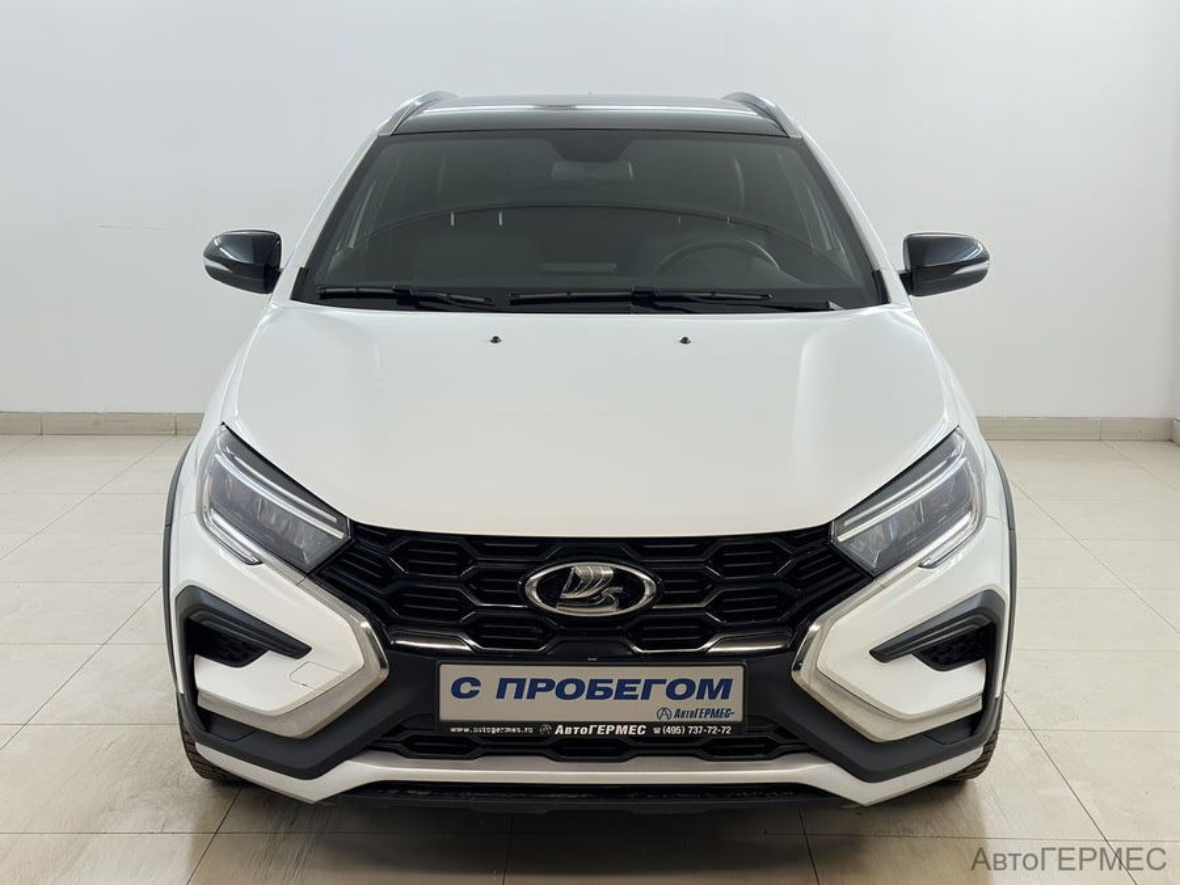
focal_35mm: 48
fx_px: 1636
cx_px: 590
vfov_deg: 30.3
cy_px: 442
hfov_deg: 39.7
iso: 64
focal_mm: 6.86
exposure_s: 1/100
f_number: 1.78
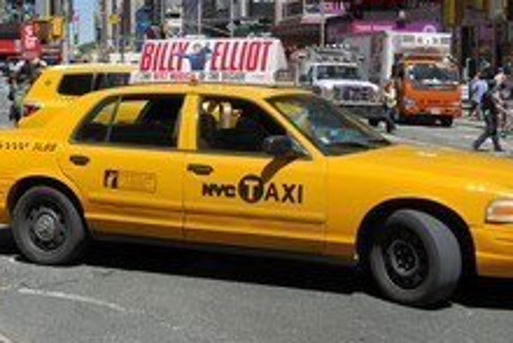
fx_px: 870
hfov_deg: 32.6
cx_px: 166
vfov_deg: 21.8
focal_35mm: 61
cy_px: 42
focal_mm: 32
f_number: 13
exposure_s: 1/200
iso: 200
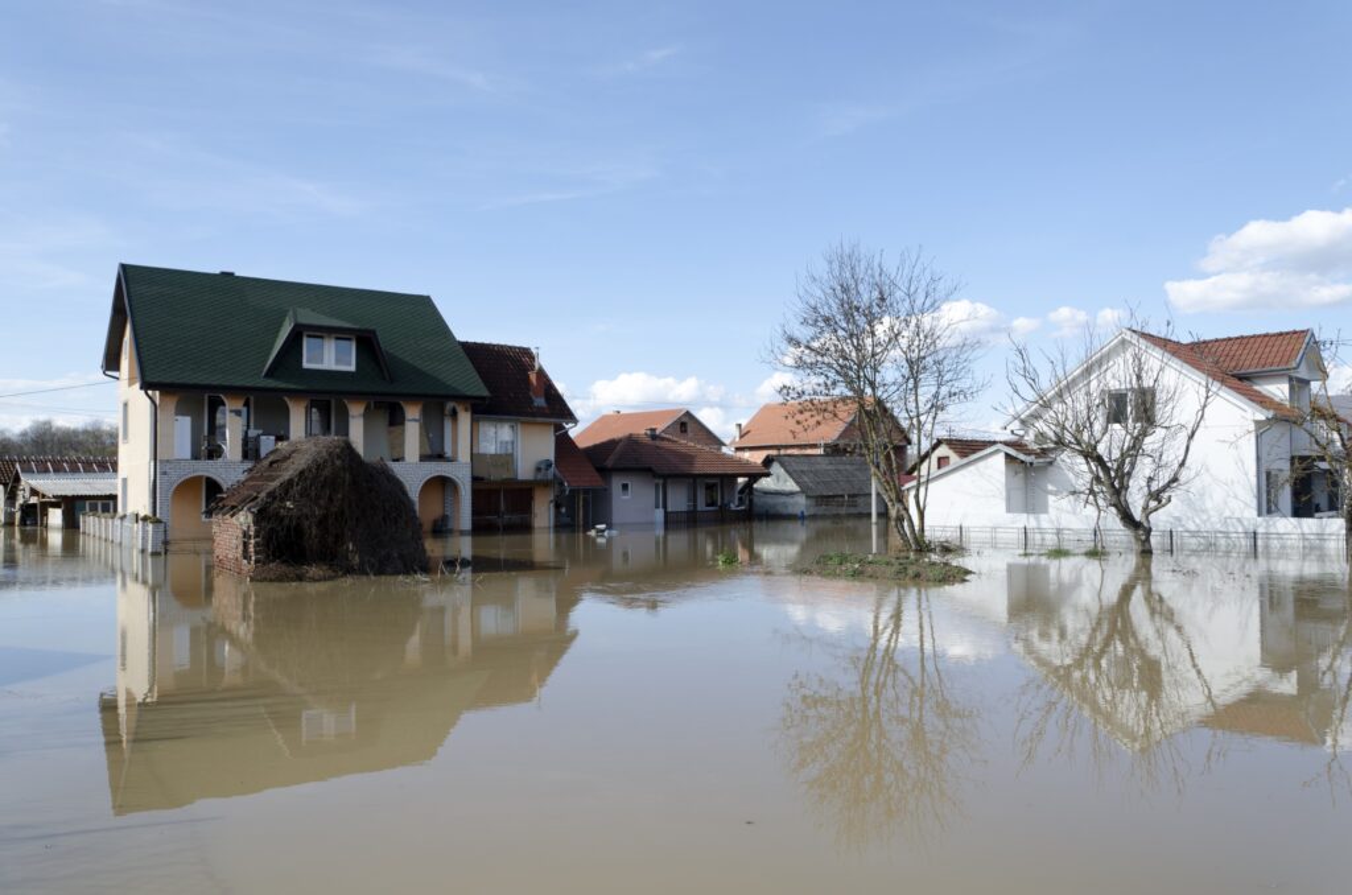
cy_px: 448
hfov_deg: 67.5
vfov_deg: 47.7
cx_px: 676
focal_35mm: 27
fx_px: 1012
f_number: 9
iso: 100
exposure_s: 1/125
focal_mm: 18
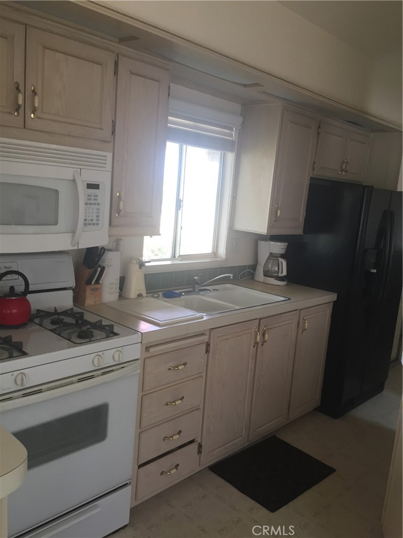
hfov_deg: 48.2
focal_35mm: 29
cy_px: 269
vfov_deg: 61.7
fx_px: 450
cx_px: 202
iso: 32
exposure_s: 1/30
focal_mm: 4.15
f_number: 2.2
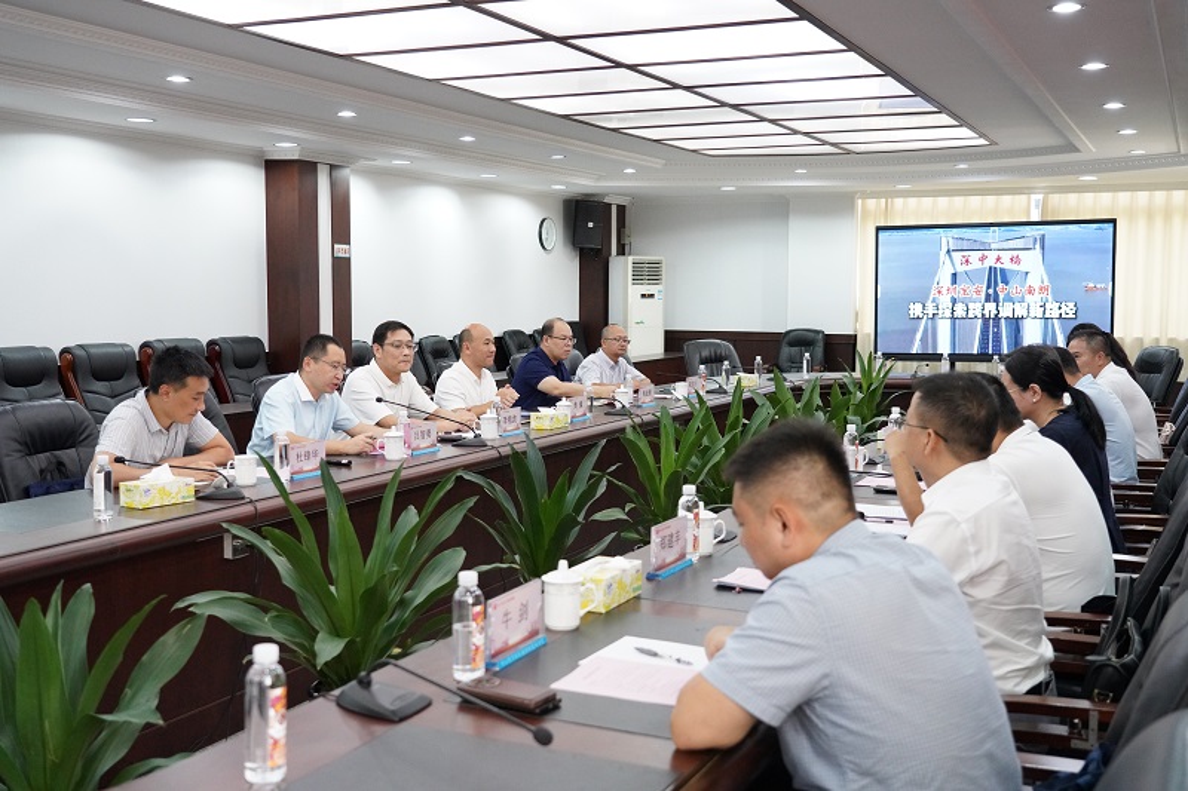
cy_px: 396
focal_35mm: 37
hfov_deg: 51.9
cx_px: 594
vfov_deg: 35.9
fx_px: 1221
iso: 5000
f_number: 4
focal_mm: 37
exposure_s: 1/250
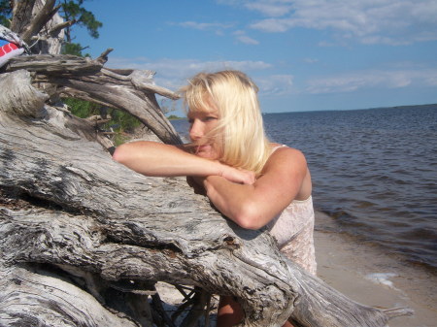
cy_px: 164
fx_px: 454
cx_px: 218
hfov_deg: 51.4
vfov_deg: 39.6
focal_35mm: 36
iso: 80
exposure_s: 1/1000
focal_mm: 7.5
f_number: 4.8
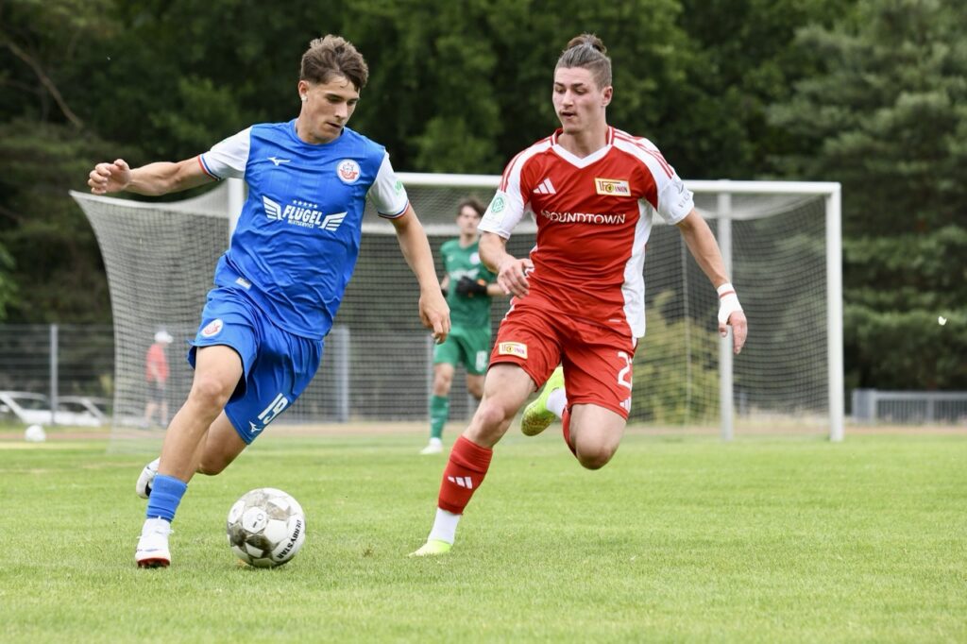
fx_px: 4833
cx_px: 484
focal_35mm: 180
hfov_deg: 11.4
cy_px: 322
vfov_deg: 7.6
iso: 1250
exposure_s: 1/1600
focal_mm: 180
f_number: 7.1
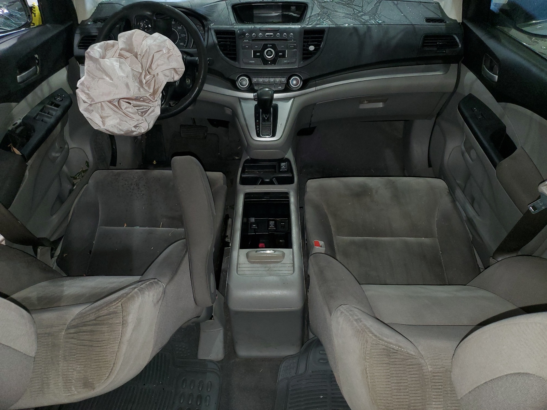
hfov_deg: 67.3
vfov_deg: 53.1
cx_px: 274
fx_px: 411
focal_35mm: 26
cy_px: 205
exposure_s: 1/24
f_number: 1.5
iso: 128
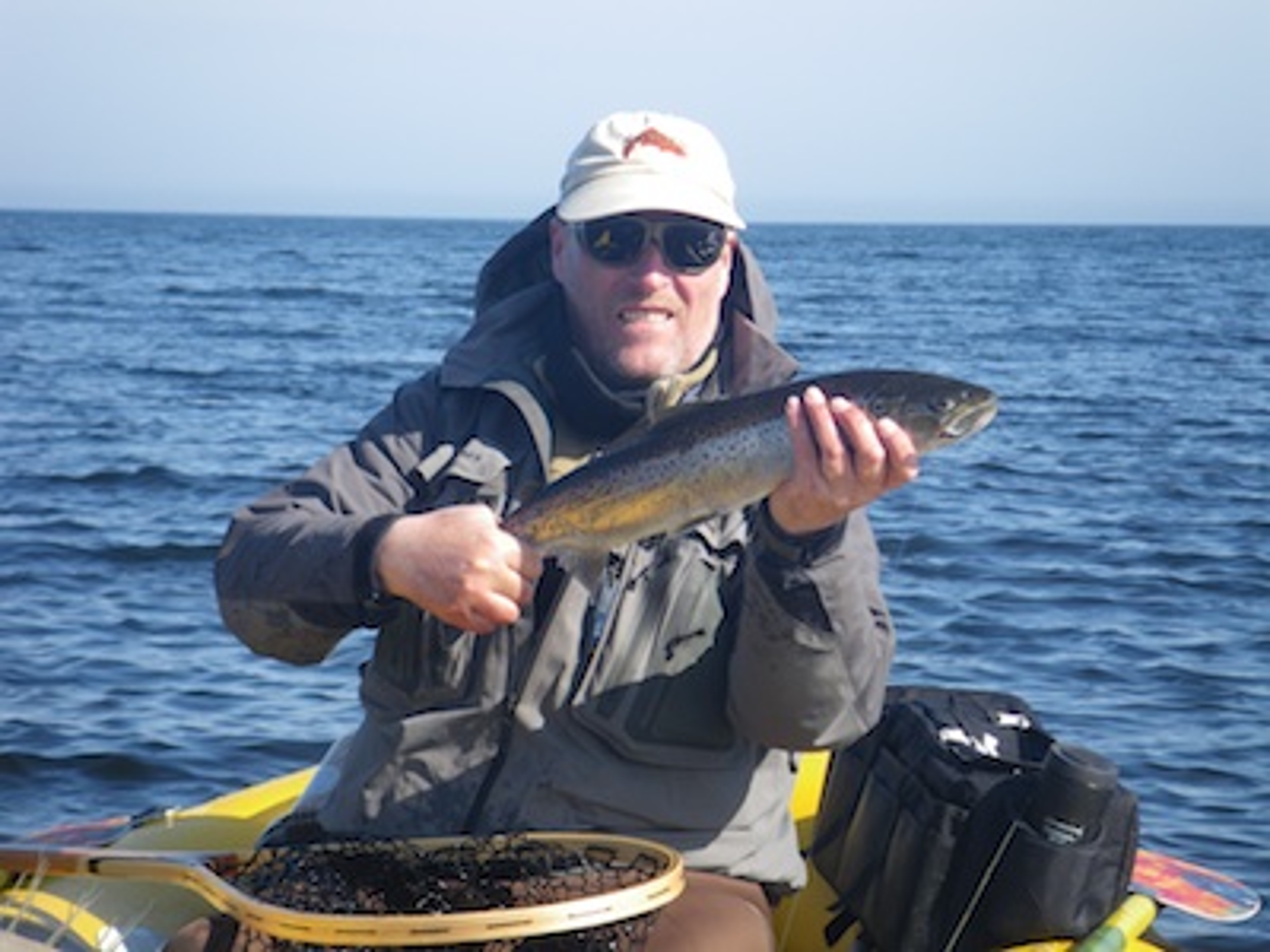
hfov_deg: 14.1
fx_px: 5136
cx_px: 635
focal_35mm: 140
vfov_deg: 10.6
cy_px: 476
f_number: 5.5
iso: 125
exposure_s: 1/250
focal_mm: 25
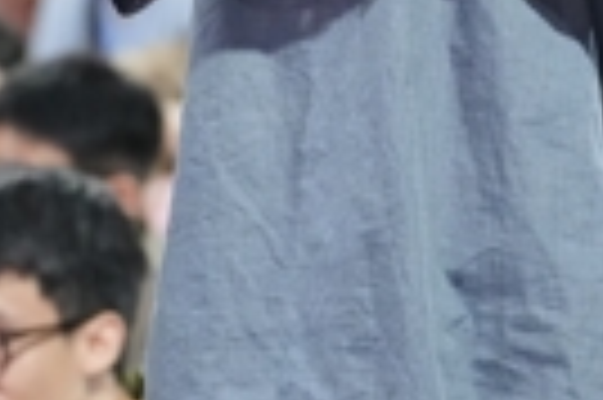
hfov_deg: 5.4
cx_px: 446
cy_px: -326
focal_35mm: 383
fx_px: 6407
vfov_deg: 3.6
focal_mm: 79
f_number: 2.8
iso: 8000
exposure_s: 1/80
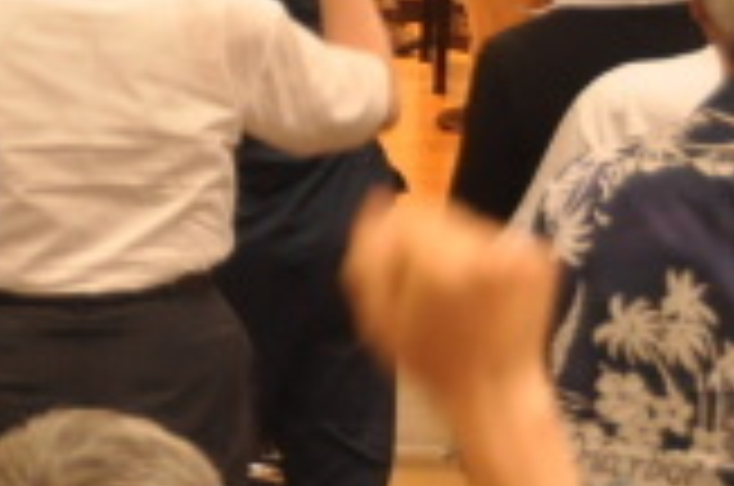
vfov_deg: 6.3
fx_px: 4416
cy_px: -88
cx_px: -621
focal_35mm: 217
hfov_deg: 9.1
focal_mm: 38
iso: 1800
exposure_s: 1/80
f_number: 4.2
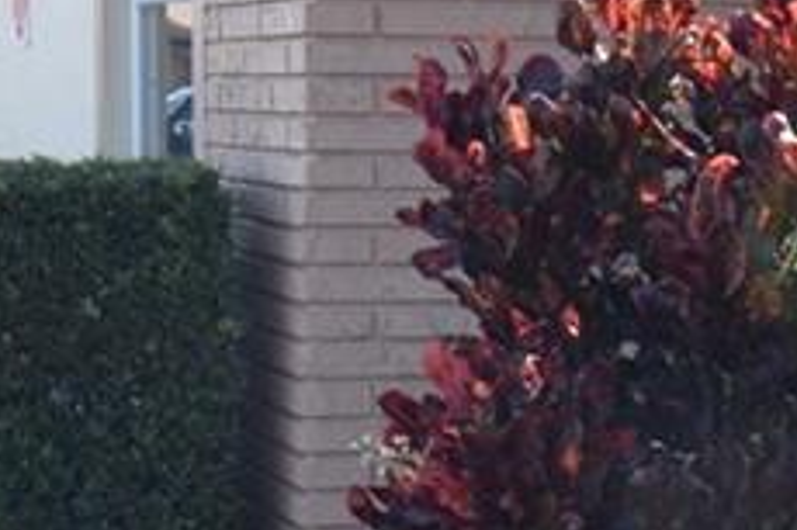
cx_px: 468
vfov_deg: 9.8
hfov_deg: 15.1
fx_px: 2997
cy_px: 838
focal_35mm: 135
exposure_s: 1/200
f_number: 6.3
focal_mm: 13
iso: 200
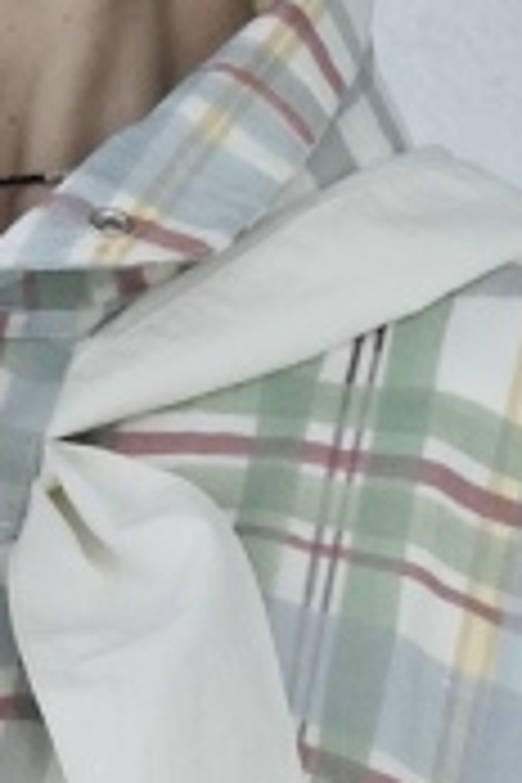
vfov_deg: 9.6
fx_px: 3958
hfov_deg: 7.5
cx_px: -9
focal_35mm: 182
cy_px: 2052
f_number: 5.6
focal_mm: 33
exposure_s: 1/125
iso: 5000
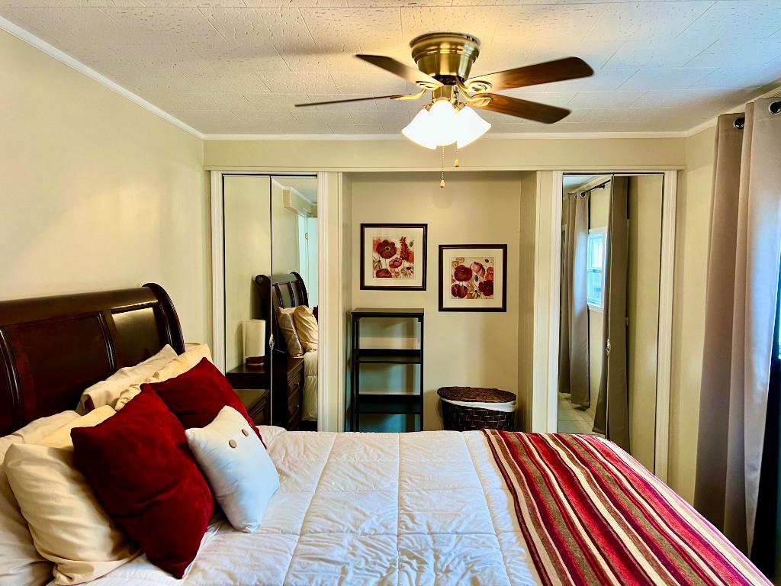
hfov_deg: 67.3
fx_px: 587
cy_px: 293
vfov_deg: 53.1
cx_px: 390
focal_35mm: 26
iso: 100
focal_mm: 5.7
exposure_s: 1/60
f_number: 1.5
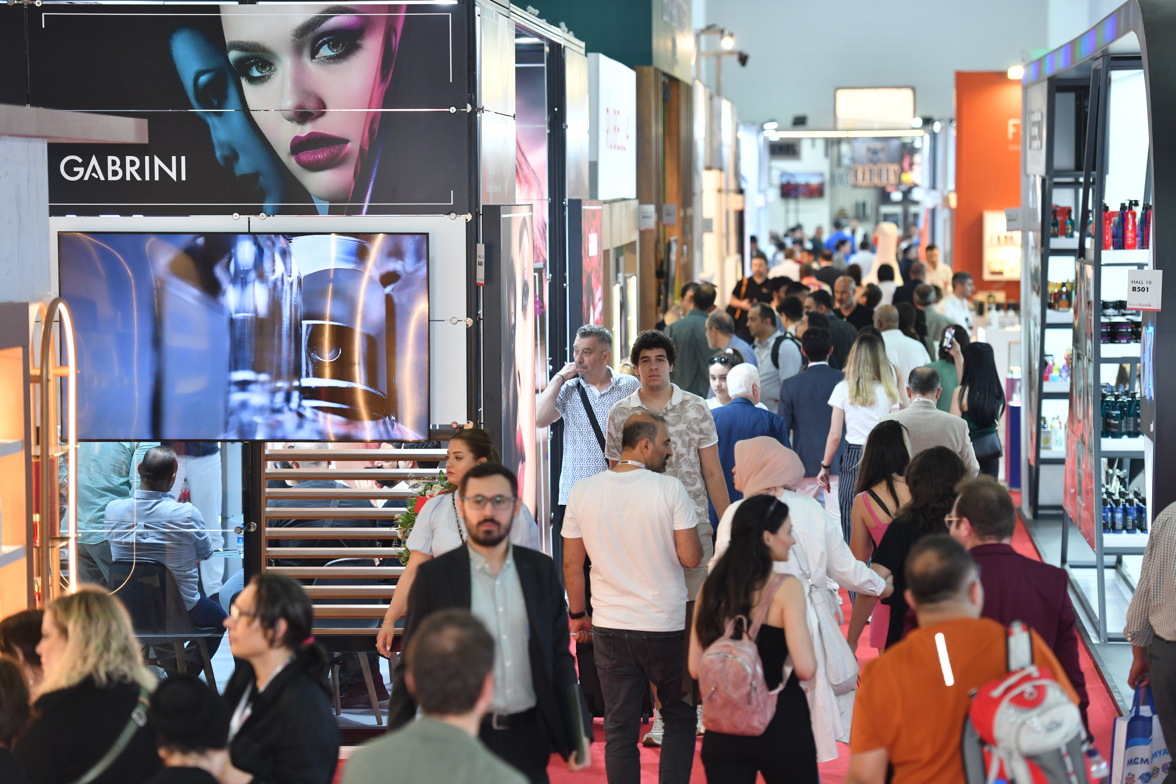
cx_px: 588
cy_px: 392
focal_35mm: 122
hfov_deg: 16.8
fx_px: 3985
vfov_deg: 11.2
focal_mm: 122
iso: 800
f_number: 3.5
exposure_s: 1/160
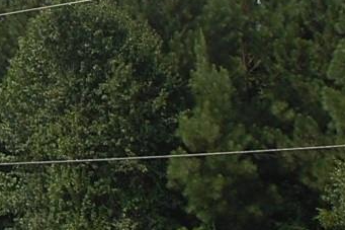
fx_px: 1966
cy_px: 106
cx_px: -281
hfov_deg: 9.5
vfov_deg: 6.7
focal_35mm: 205
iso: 200
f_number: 5.6
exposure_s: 1/500
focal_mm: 31
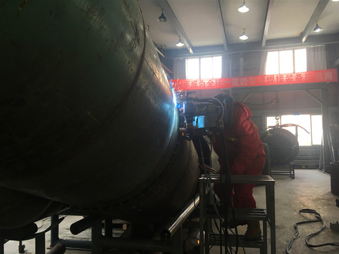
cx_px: 170
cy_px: 127
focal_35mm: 29
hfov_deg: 61.7
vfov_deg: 48.2
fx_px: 284
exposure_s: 1/33
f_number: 2.2
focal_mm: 4.15
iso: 25
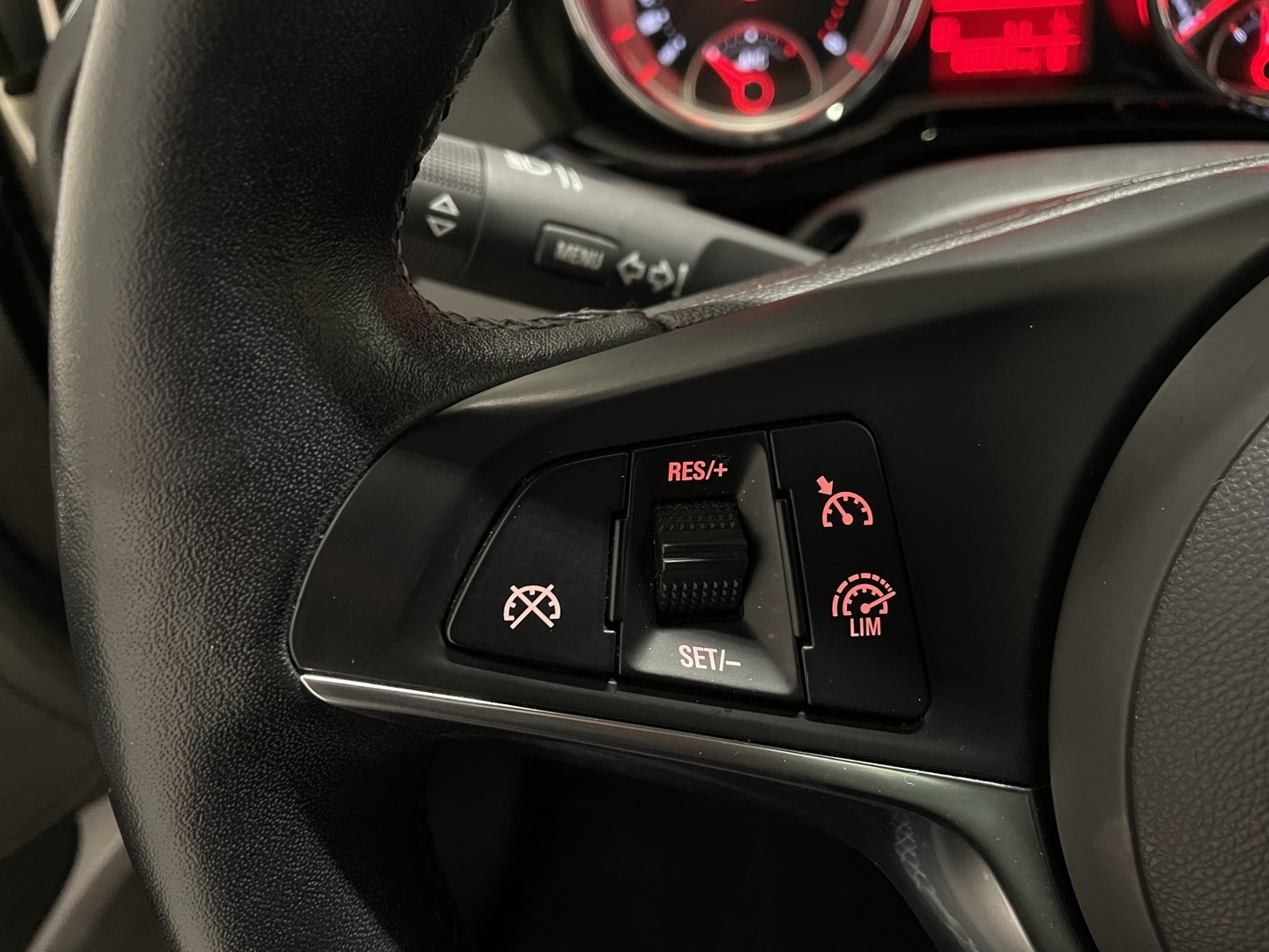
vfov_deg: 53.1
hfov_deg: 67.3
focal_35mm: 26
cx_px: 634
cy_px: 476
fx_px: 953
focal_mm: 4.2
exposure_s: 1/33
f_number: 1.6
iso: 500
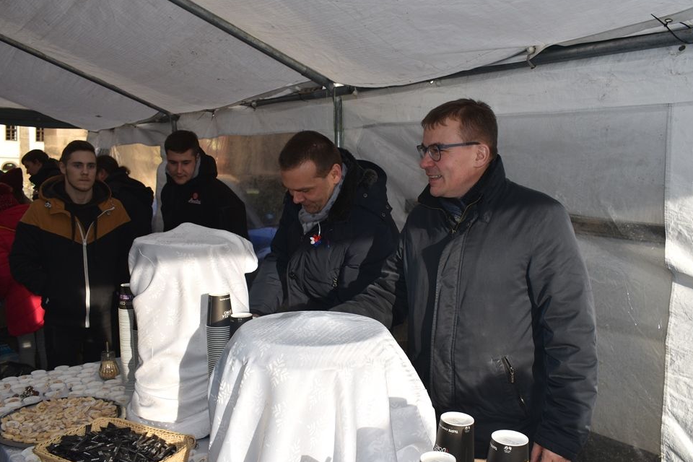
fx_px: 616
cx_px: 368
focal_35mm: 32
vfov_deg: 41.1
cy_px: 237
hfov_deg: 58.7
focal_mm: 20
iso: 100
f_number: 7.1
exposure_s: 1/200
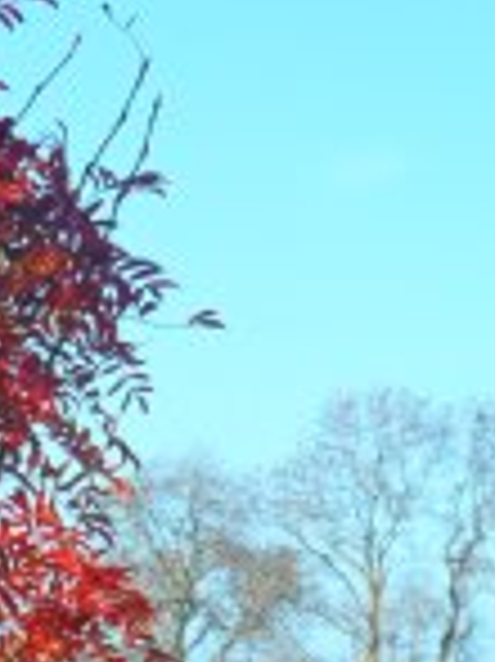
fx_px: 5136
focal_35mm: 269
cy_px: 567
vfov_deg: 7.4
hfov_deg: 5.5
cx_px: -171
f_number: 4.5
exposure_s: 1/180
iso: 80
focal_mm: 14.3
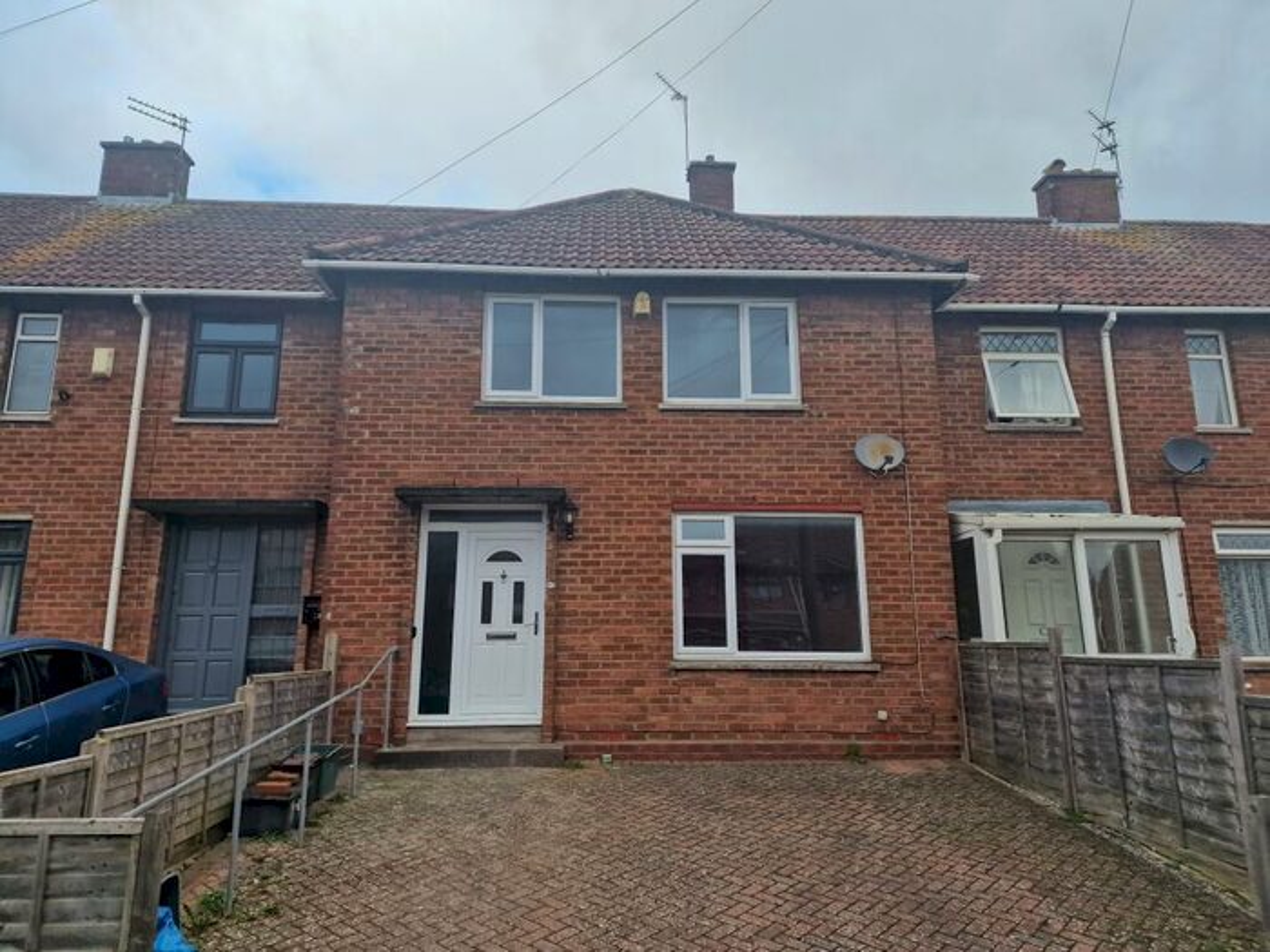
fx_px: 844
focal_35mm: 23
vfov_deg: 58.9
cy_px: 476
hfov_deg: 73.9
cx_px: 635
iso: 50
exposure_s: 1/275
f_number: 1.8
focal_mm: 6.4
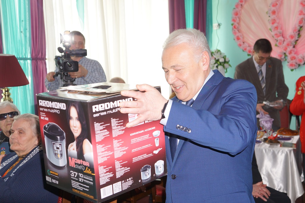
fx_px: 406
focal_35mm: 48
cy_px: 102
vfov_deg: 28.0
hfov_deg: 41.2
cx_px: 152
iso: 400
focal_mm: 32
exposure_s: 1/160
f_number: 4
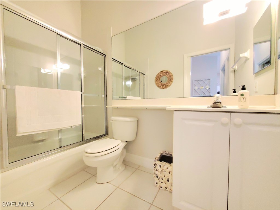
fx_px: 105
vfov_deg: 89.9
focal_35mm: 13
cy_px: 105
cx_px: 140
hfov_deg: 106.2
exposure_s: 1/60.2
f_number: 2.2
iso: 500
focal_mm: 1.8
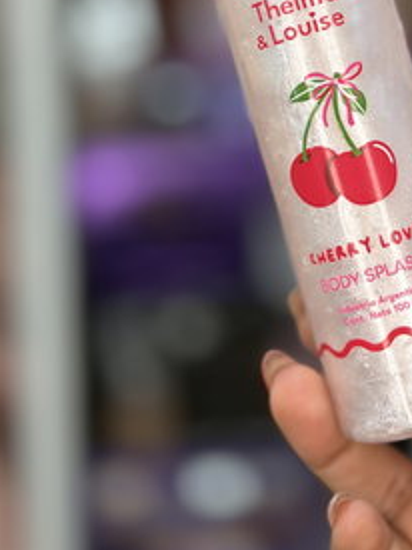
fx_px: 1477
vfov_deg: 20.7
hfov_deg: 15.7
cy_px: 63
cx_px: 346
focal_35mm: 93
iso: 50
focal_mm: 6.76
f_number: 1.78
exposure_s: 1/121
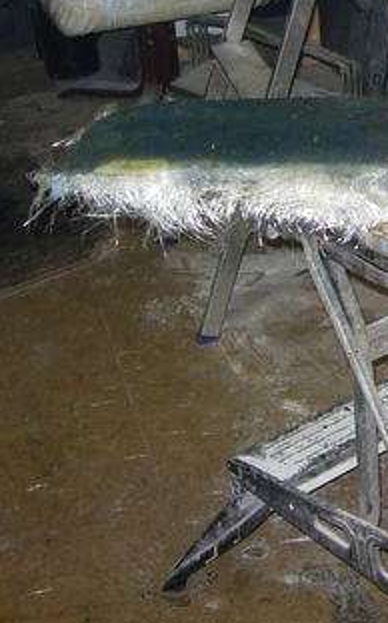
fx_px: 1406
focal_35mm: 83
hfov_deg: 15.2
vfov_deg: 24.8
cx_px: 444
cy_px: 186
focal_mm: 7.8
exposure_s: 1/64
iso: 79
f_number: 2.8
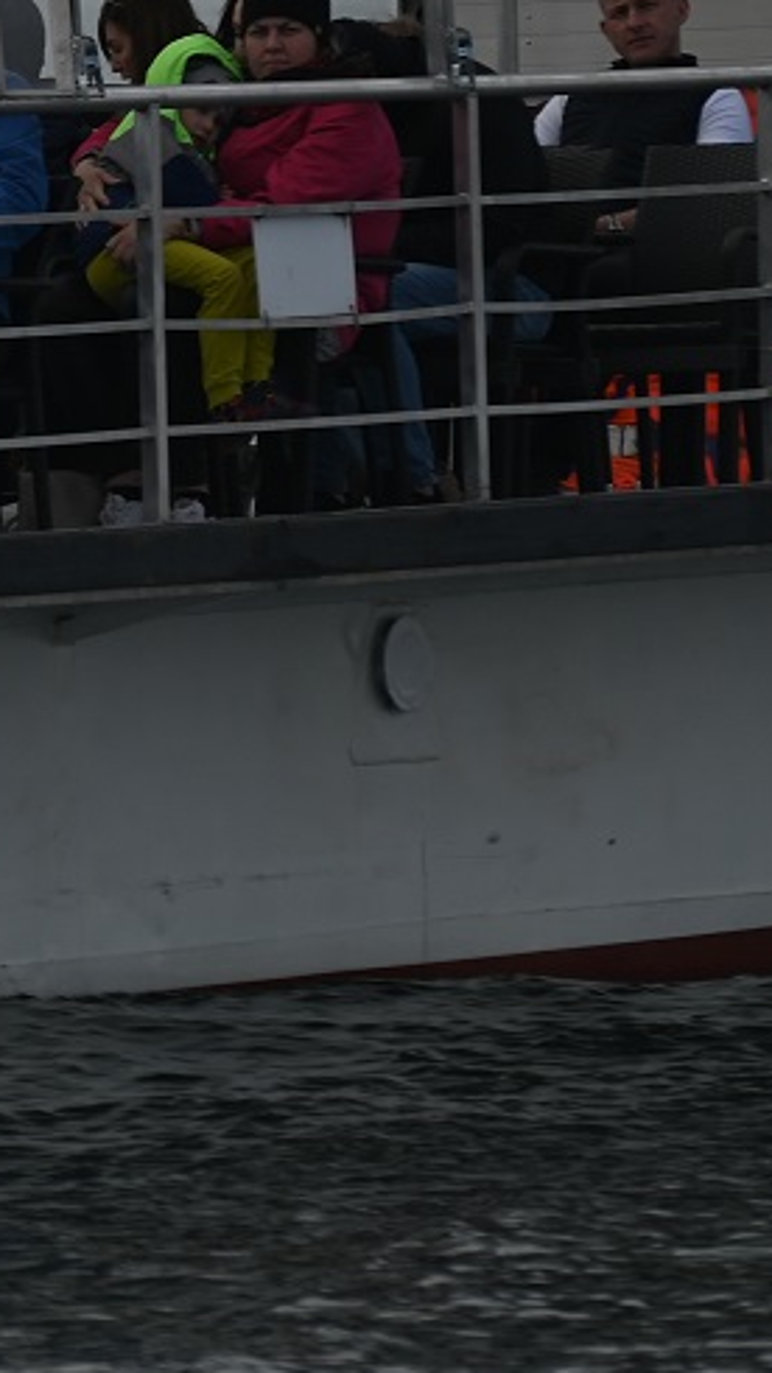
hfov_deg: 2.1
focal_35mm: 576
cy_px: 35
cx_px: -713
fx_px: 20972
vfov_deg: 3.7
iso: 100
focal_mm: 180
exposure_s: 1/1250
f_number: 6.3
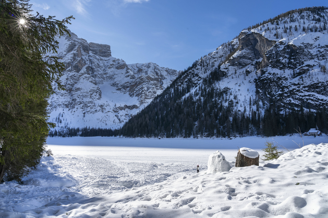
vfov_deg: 53.1
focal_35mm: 24
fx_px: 219
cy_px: 109
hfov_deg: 73.7
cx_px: 164
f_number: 18
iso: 100
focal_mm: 24
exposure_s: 1/80
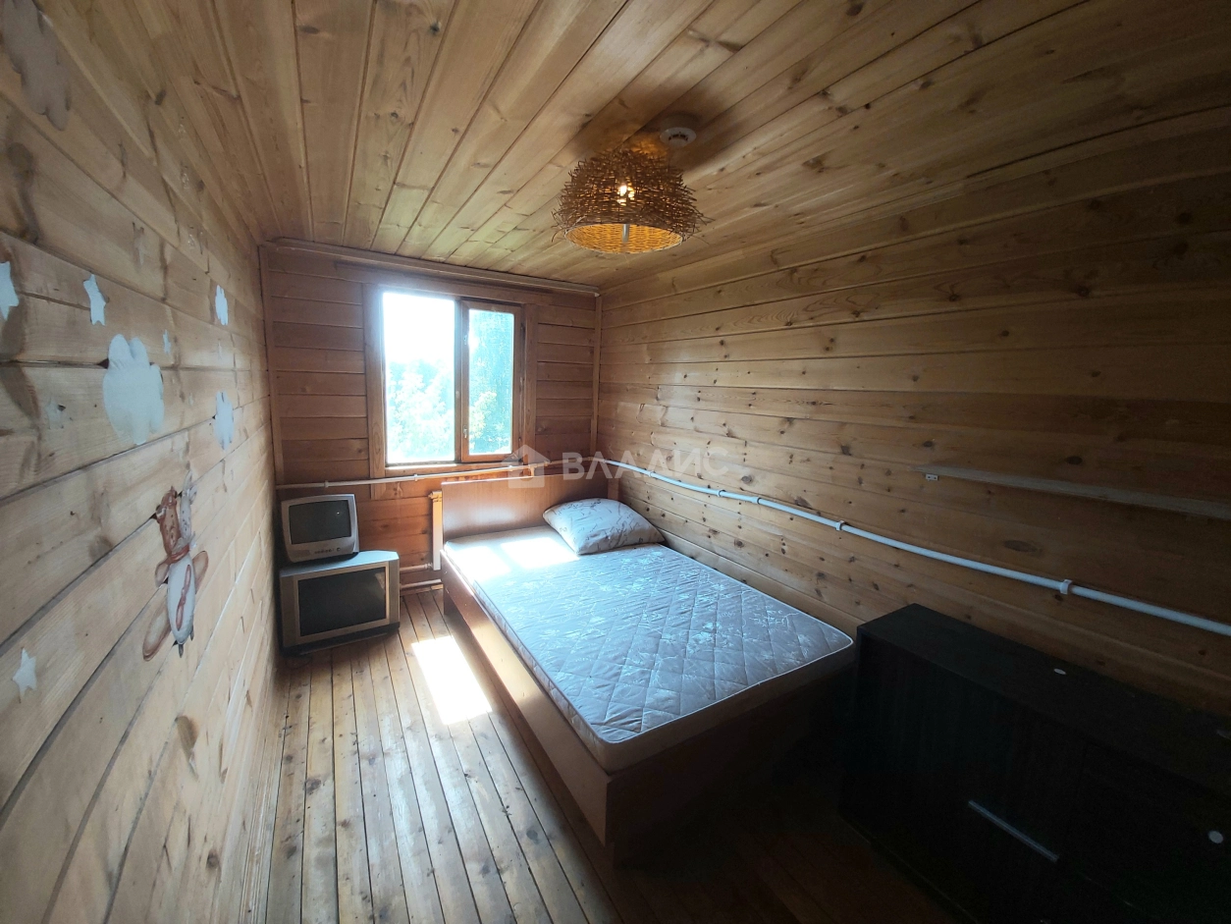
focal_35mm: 12
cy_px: 462
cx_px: 616
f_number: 2.2
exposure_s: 1/100
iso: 40
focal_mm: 1.42
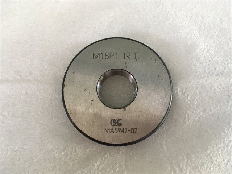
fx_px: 194
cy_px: 87
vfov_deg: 48.2
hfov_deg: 61.7
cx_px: 116
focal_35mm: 29
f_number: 2.2
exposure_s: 1/30
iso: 50
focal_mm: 4.15
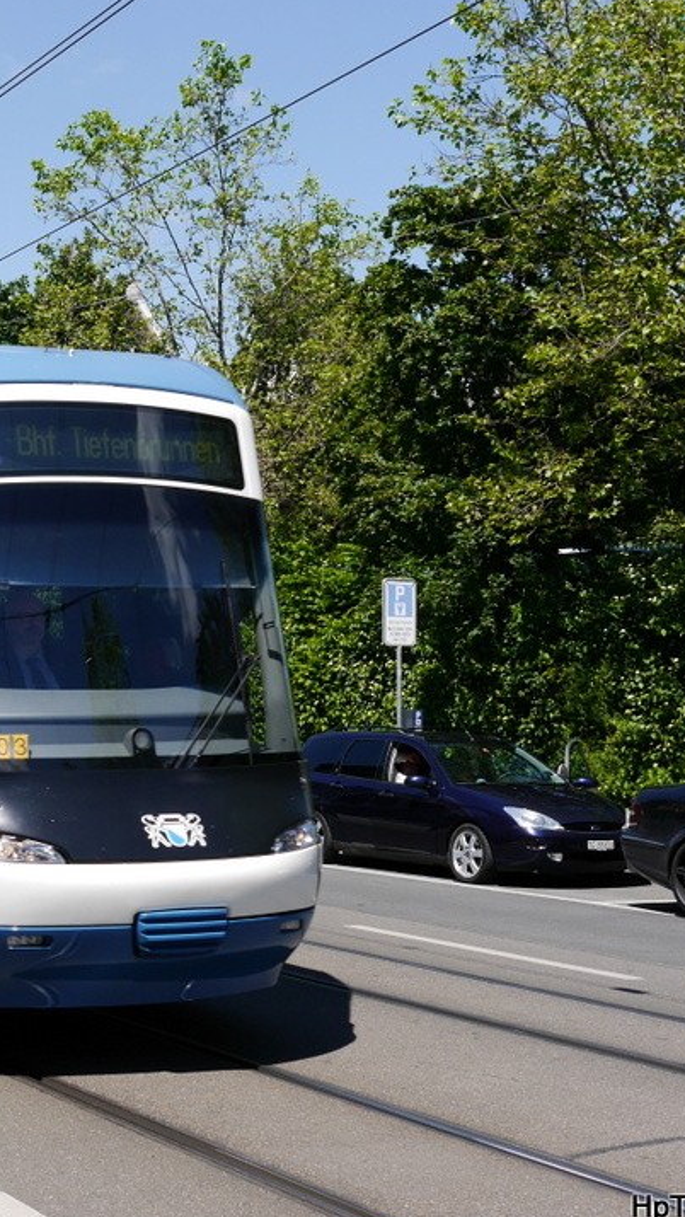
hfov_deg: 18.8
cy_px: 619
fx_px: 1968
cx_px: -104
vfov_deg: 34.3
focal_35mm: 61
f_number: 8
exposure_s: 1/400
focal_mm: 20
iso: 160
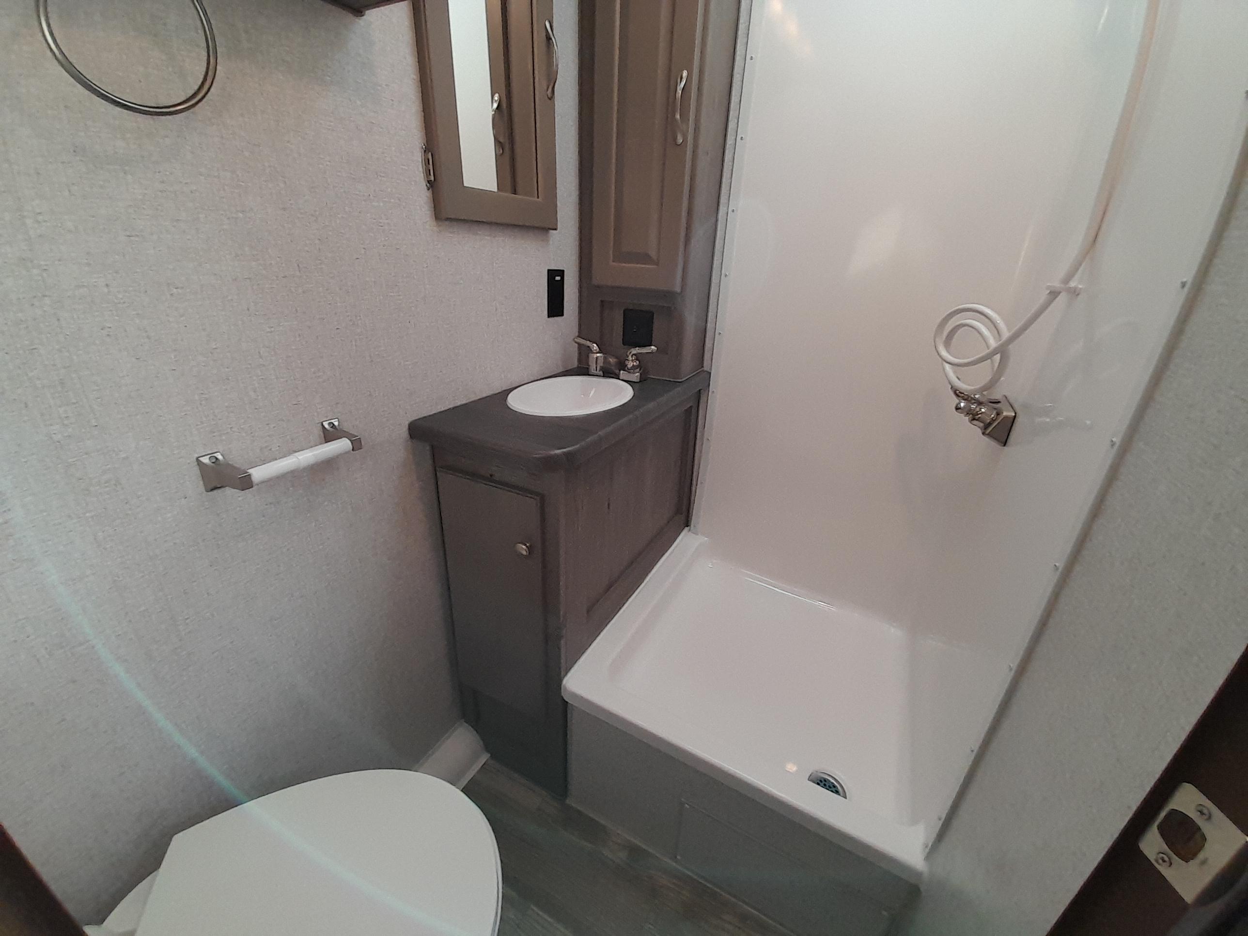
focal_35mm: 13
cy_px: 468
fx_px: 469
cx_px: 624
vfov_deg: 89.9
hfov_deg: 106.2
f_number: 2.2
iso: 80
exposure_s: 1/50
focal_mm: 1.13
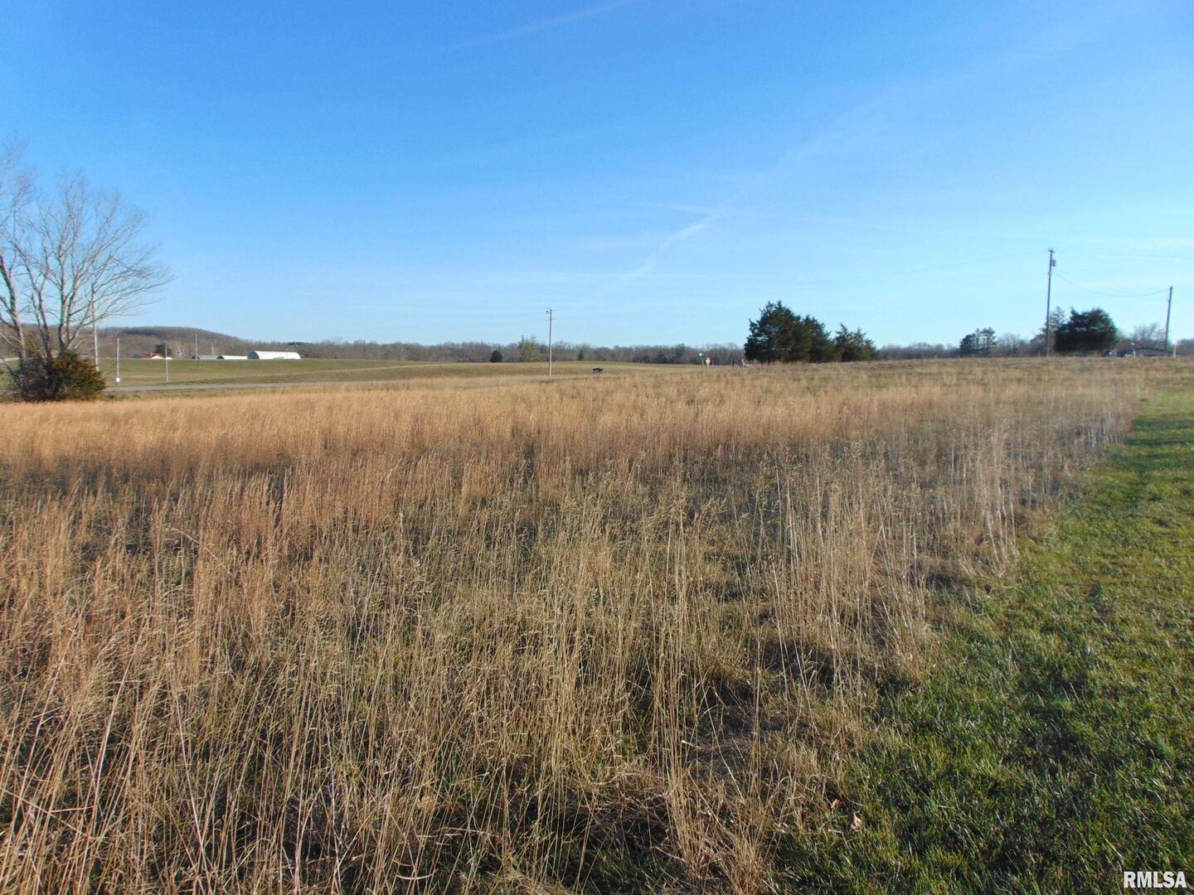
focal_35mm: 25
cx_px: 597
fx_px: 862
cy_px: 448
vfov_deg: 54.9
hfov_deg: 69.4
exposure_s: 1/200
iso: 100
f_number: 7.7
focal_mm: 4.5
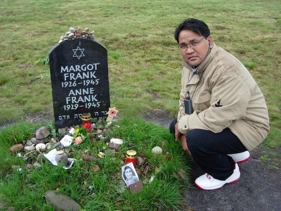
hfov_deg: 45.8
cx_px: 140
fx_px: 333
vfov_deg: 35.1
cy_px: 106
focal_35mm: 41
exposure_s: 1/703
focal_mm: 8.5
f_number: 2.9
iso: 400
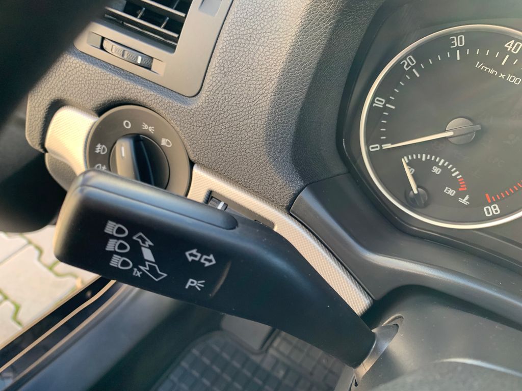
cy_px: 196
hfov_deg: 67.3
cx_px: 261
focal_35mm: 26
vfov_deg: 53.1
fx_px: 392
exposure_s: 1/87
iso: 100
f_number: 1.8
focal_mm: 4.25
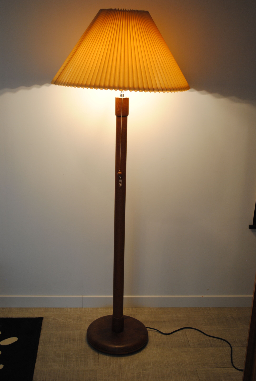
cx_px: 128
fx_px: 478
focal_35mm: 45
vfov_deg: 43.5
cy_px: 190
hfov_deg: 30.0
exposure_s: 1/50
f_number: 4.5
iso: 200
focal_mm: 30
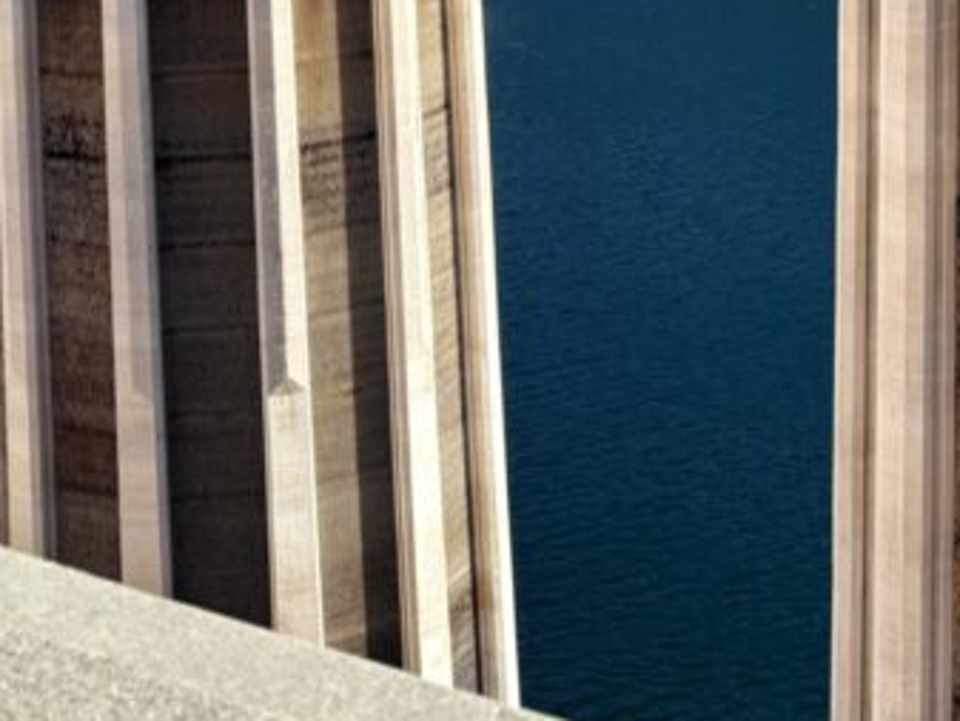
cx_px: 726
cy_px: -188
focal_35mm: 74
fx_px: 2053
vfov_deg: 18.6
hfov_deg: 26.0
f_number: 1.6
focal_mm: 5.96
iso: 50
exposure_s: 1/1845
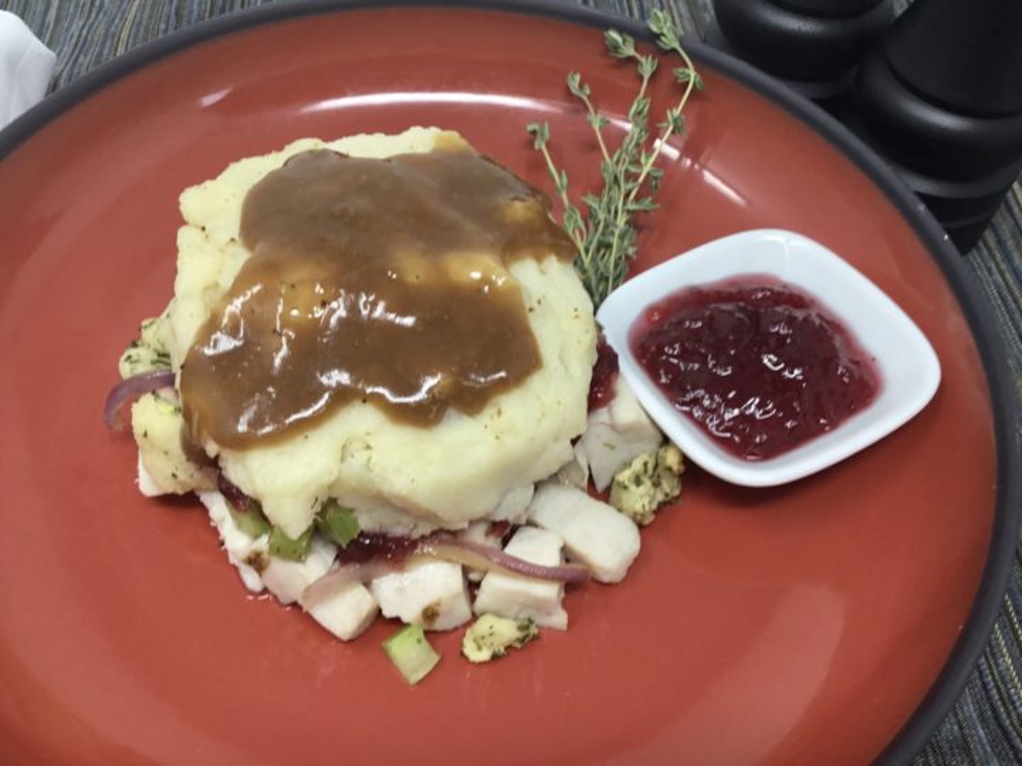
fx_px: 915
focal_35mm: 31
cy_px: 383
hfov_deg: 58.4
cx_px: 511
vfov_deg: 45.4
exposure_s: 1/60
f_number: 2.4
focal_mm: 3.3
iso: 32
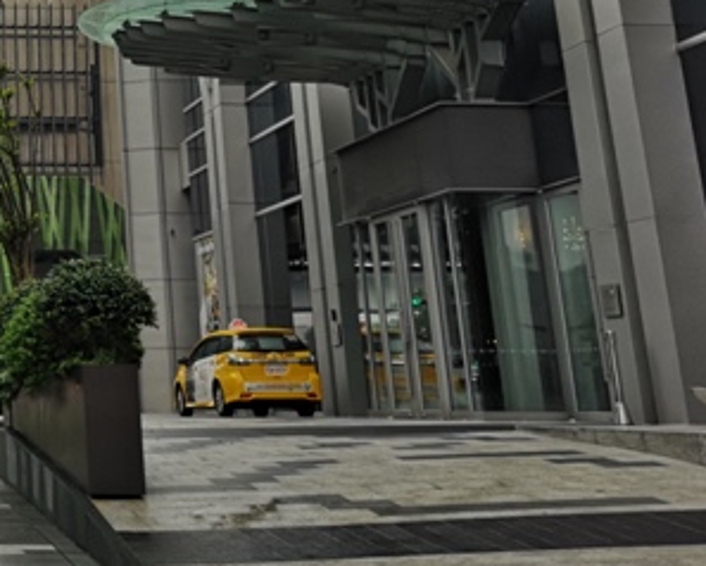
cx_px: -166
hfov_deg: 24.0
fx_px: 1485
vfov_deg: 20.6
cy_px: -45
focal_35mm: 71
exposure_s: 1/442
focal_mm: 3.95
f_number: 1.8
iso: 50
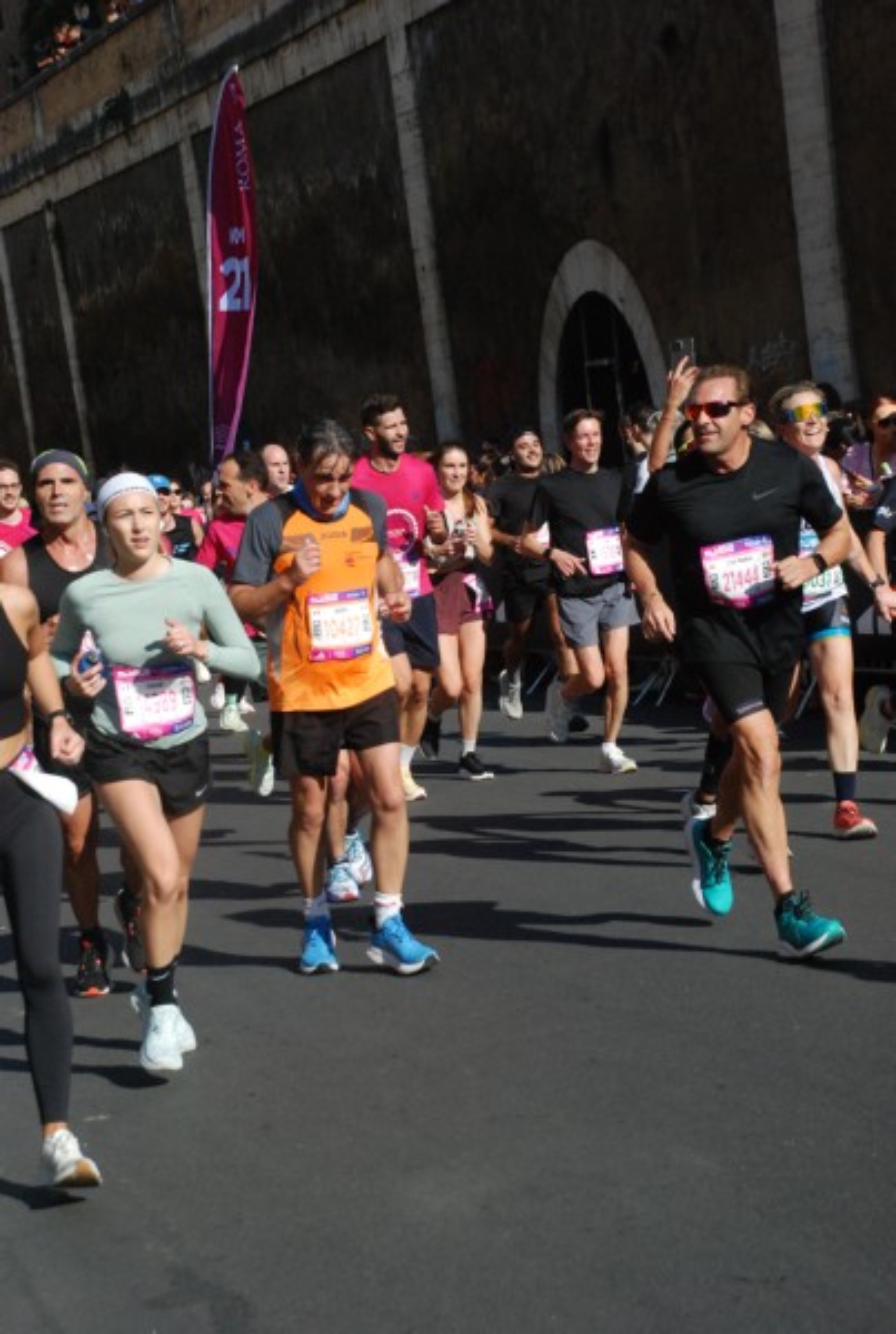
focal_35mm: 93
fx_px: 3454
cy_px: 667
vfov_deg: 21.9
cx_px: 448
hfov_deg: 14.8
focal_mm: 62
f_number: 8
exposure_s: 1/2000
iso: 1000
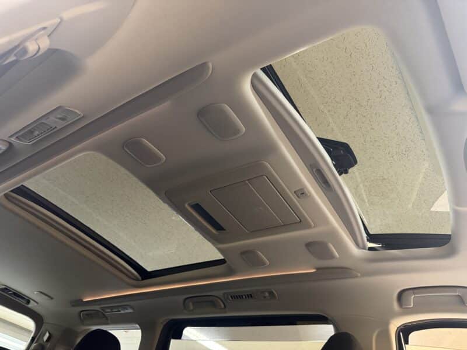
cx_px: 234
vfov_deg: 56.8
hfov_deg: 71.6
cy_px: 175
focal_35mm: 24
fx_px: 324
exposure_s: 1/50
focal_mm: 6.76
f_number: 1.78
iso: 800
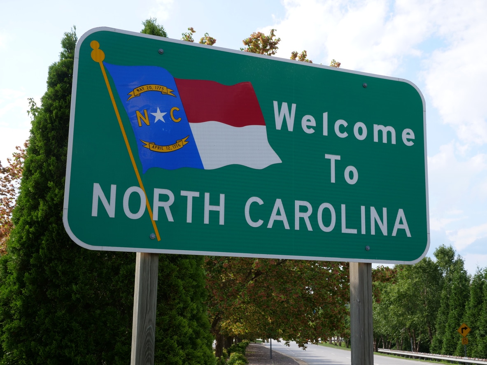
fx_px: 619
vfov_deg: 32.9
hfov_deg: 42.9
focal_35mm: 44
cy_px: 182
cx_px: 244
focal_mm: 22
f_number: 7.1
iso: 200
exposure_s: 1/250
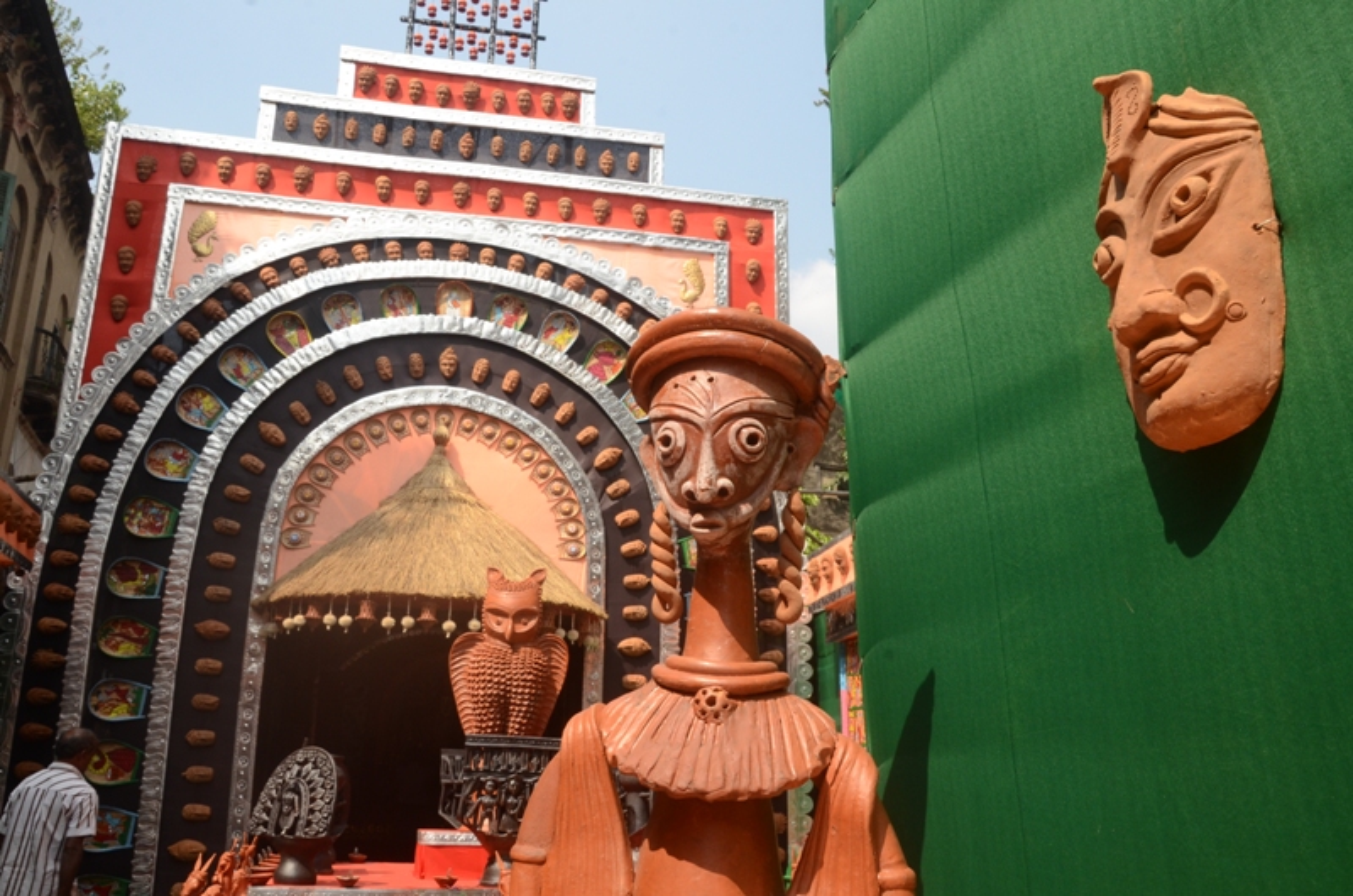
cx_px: 676
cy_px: 448
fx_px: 1238
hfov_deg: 57.3
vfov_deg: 39.8
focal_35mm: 33
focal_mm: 22
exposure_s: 1/200
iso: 500
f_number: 16
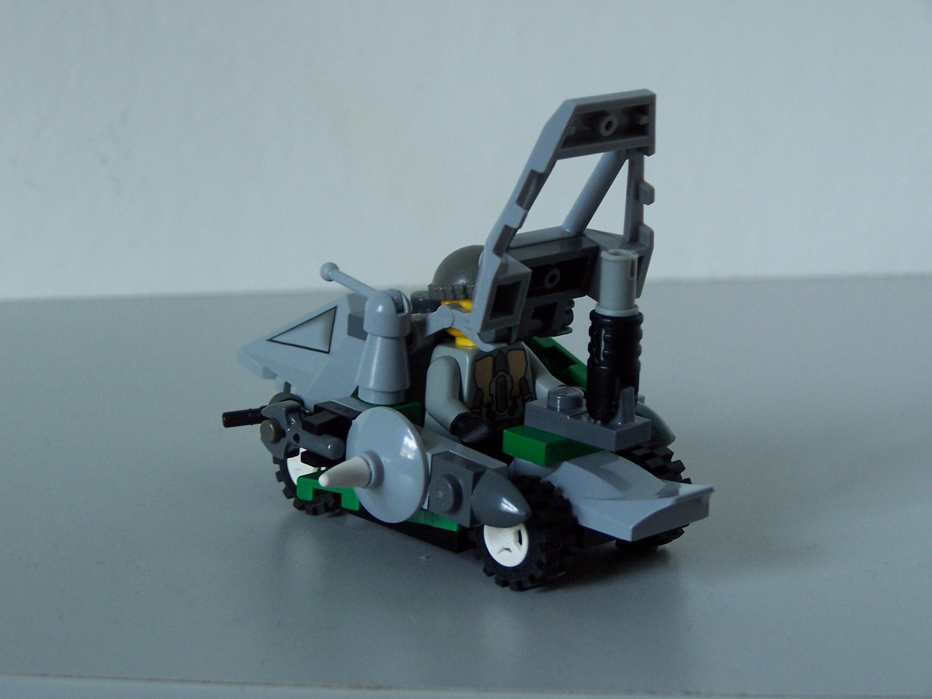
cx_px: 466
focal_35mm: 105
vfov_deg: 14.1
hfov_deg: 18.7
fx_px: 2827
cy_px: 350
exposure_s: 1/15
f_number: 3.2
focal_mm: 17.5
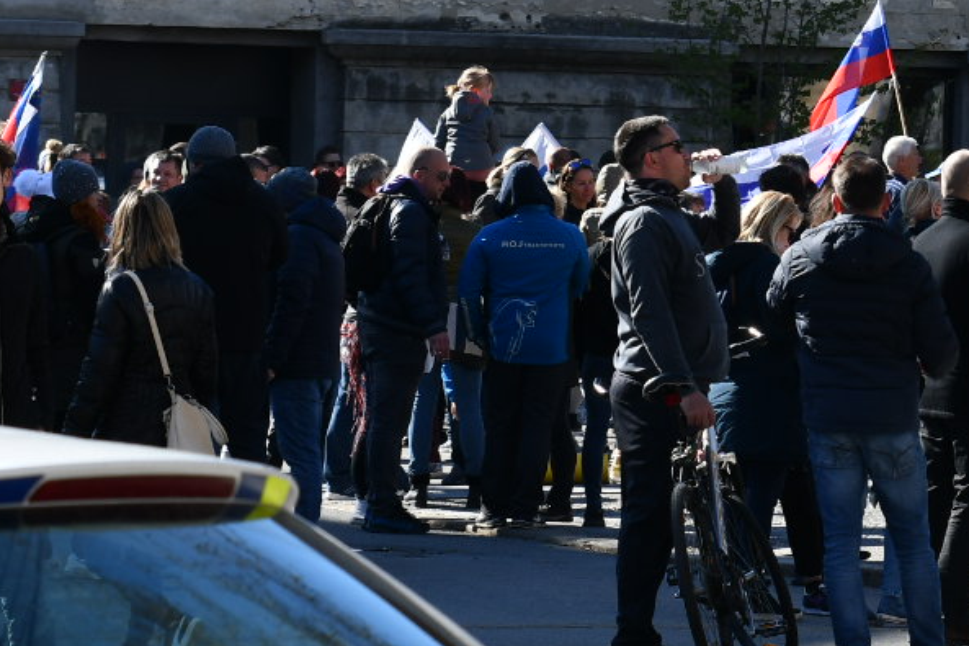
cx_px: 931
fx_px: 7722
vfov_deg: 4.8
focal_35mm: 287
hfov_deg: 7.2
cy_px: 579
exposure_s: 1/500
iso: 200
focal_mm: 70
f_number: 7.1
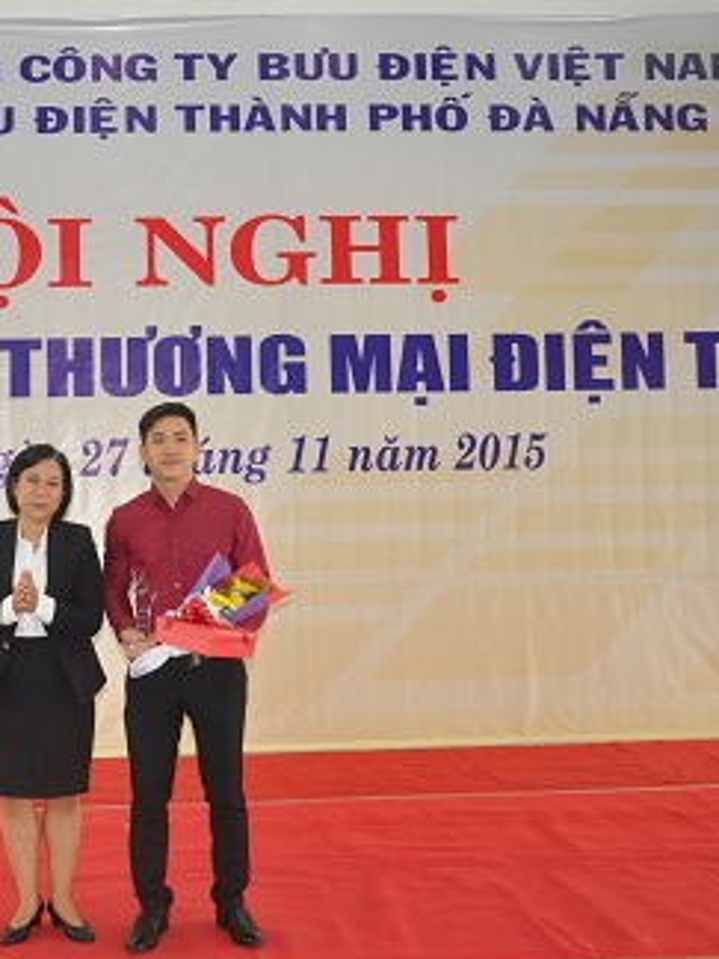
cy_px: 487
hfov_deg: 30.3
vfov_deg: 40.6
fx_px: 1294
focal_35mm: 47
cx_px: 148
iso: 1000
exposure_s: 1/60
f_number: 4.5
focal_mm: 21
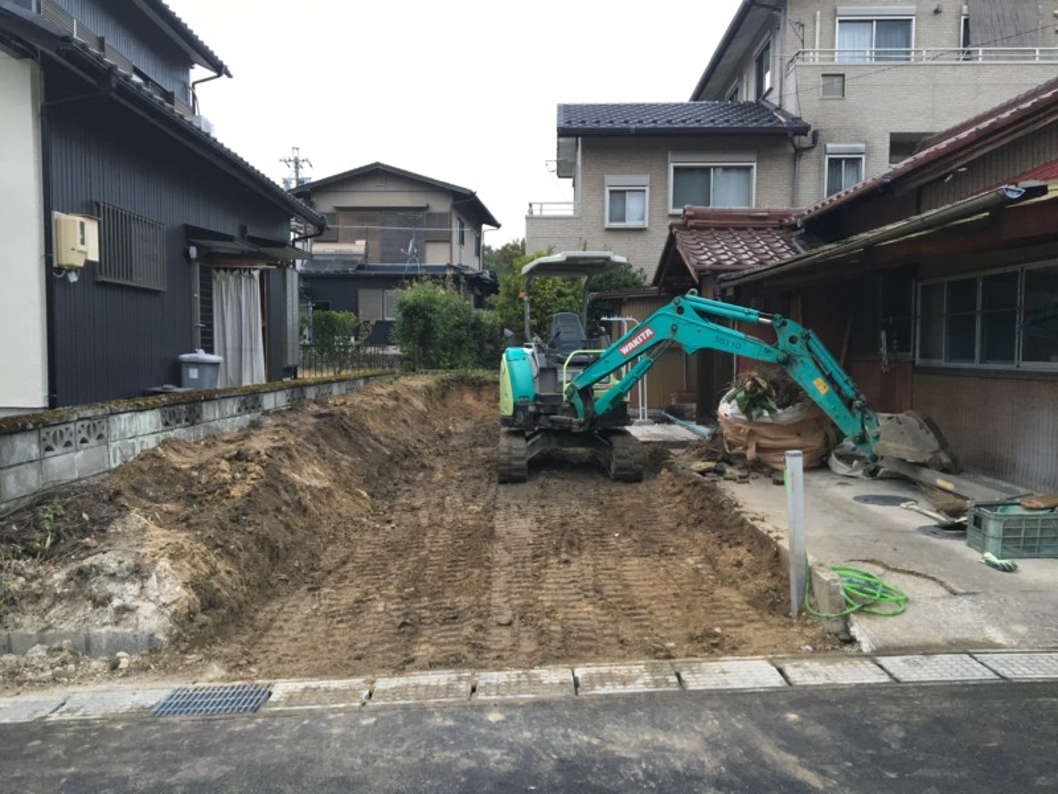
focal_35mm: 29
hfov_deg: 61.7
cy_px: 397
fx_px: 886
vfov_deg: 48.2
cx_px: 529
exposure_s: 1/30
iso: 80
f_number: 2.2
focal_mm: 4.15
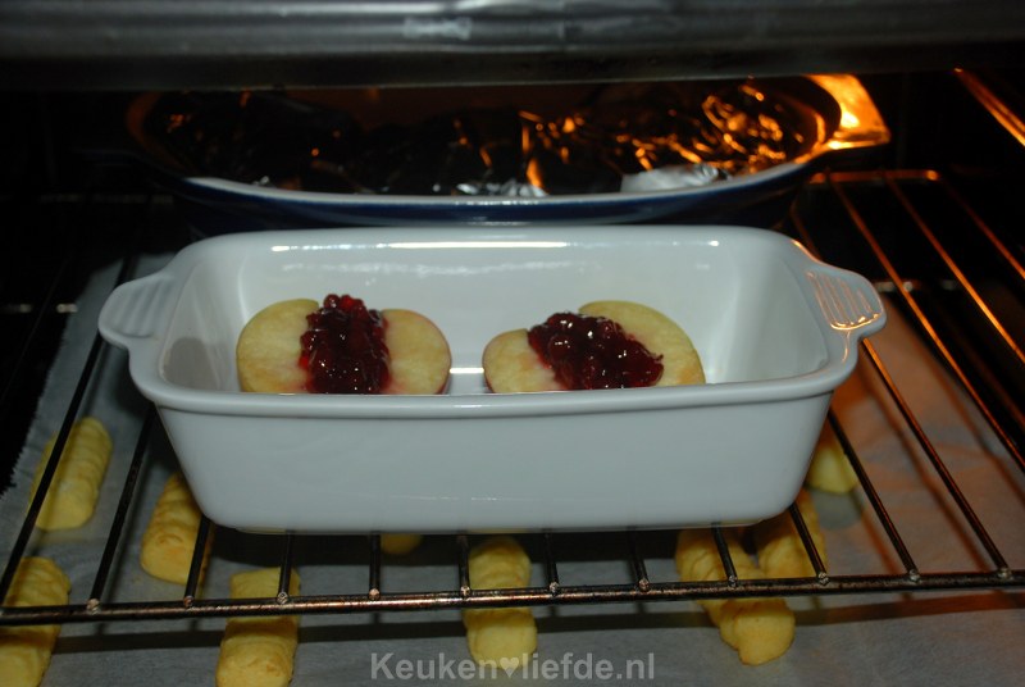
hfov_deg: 33.4
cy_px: 344
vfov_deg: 22.7
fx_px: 1711
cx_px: 512
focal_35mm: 60
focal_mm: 40
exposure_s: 1/60
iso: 200
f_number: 4.5
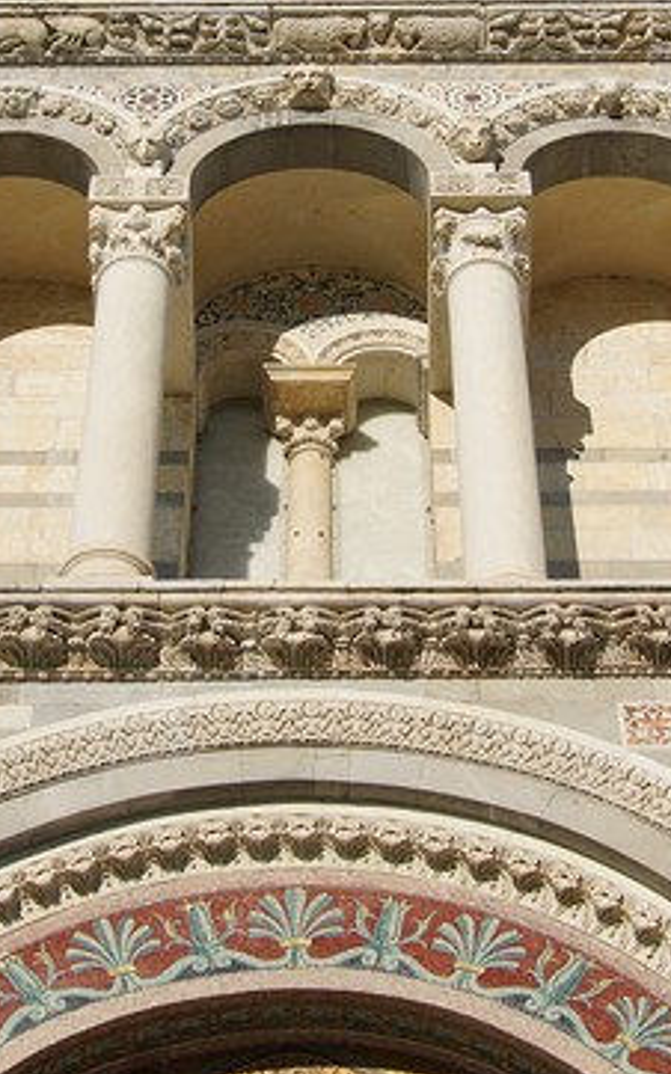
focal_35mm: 98
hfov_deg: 13.3
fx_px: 2870
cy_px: 273
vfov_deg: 21.0
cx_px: 321
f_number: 8
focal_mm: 29
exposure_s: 1/400
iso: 100
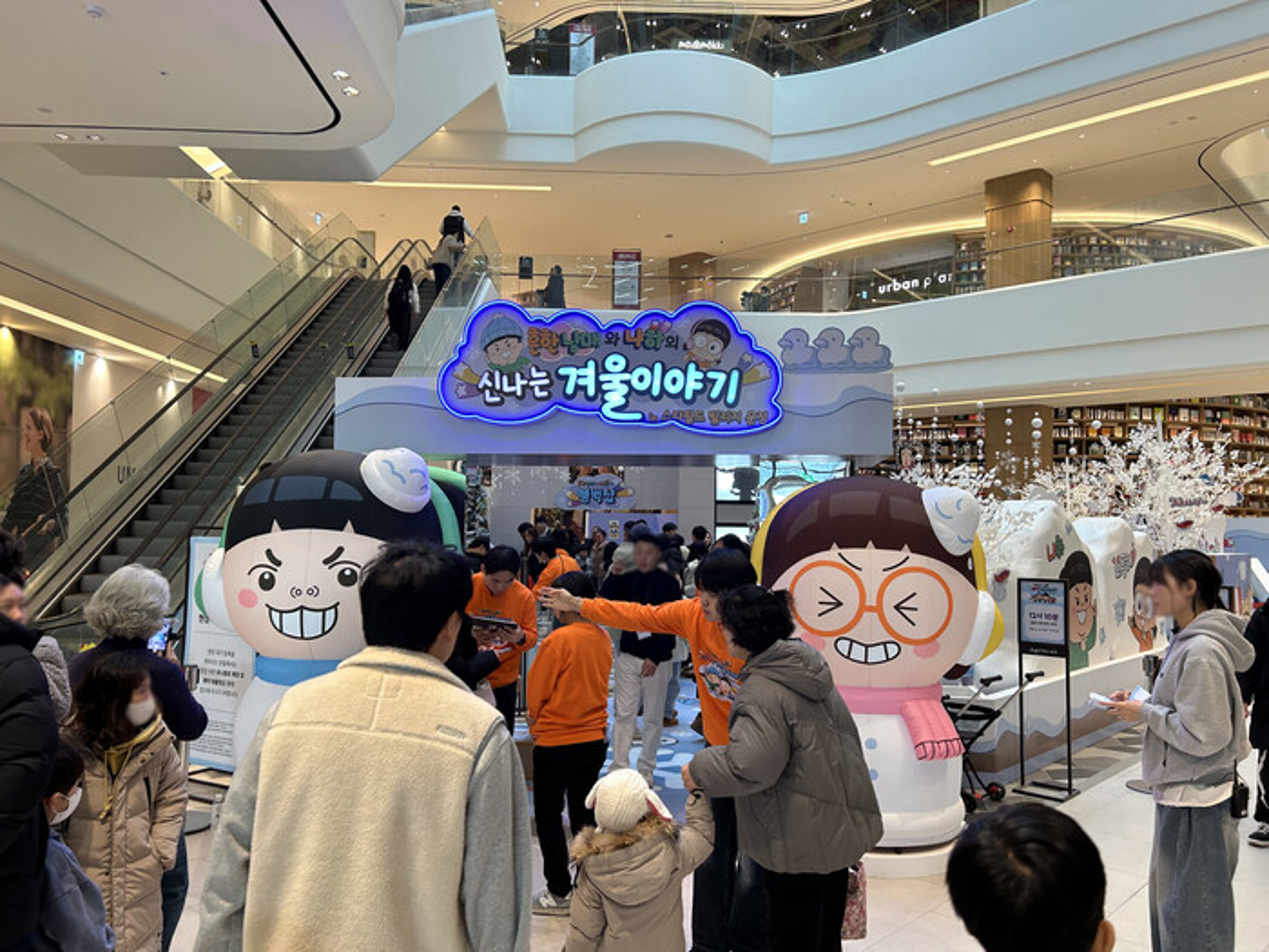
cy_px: 476
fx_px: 953
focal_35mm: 26
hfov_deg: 67.3
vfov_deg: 53.1
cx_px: 634
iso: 80
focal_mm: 5.7
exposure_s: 1/120
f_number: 1.5
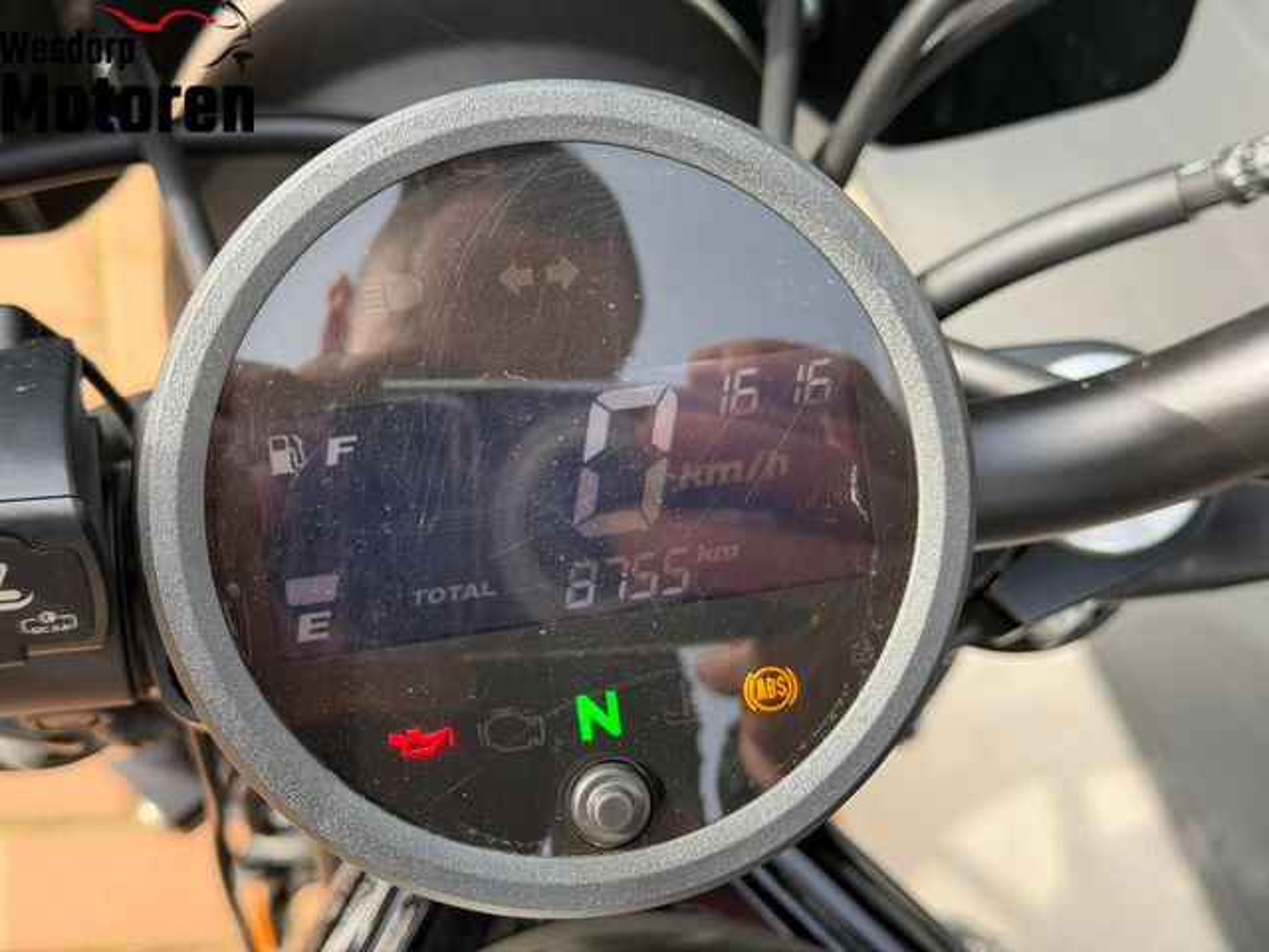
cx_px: 634
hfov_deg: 39.7
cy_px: 476
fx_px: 1760
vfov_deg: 30.3
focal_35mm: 48
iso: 80
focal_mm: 6.76
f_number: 1.78
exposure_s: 1/447
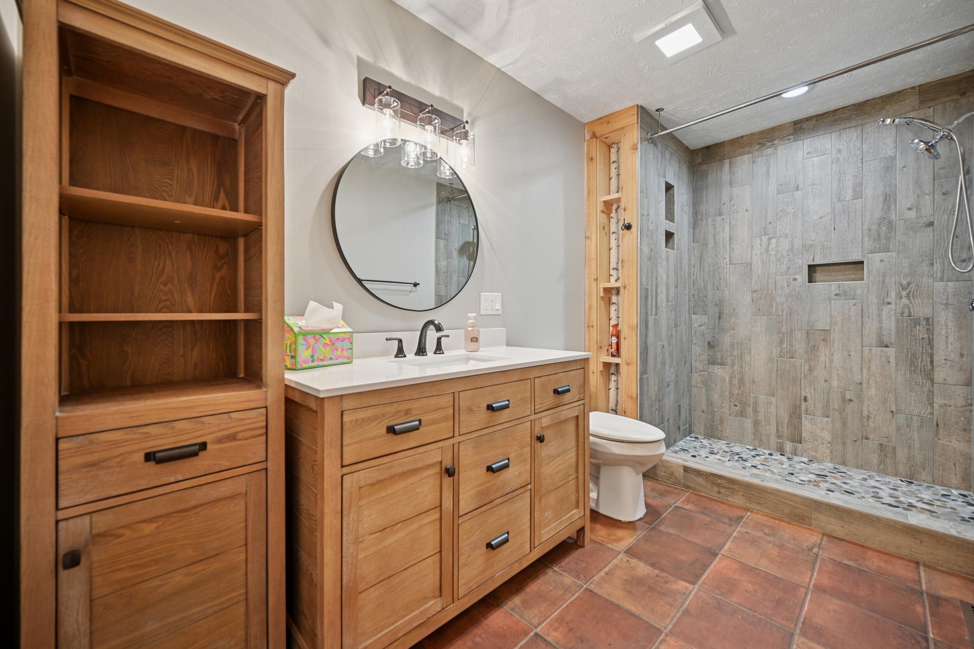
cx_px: 487
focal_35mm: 14
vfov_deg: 81.2
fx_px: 379
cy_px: 324
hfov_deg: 104.3
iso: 400
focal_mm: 14
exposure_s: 1/30
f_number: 4
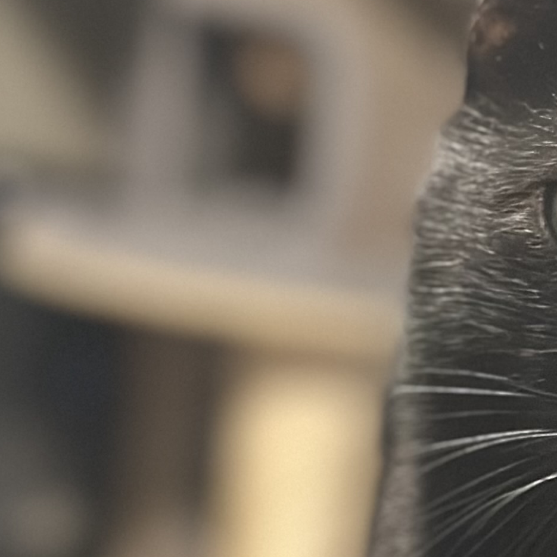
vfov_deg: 9.2
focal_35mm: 183
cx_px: 665
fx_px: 3331
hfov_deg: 9.4
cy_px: 916
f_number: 1.78
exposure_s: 1/30
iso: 800
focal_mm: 6.86
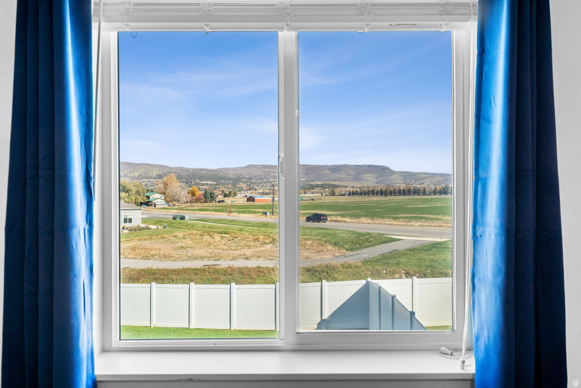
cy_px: 194
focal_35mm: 23
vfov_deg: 55.1
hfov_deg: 76.1
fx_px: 371
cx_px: 290
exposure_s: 1/100
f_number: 9
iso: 800
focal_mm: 23
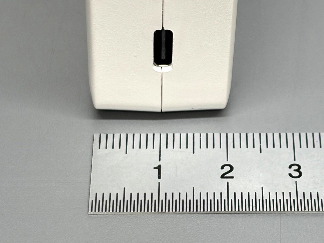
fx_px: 487
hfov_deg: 36.8
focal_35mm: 52
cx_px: 162
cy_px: 122
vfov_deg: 28.0
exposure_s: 1/60
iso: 40
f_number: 1.6
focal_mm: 5.96
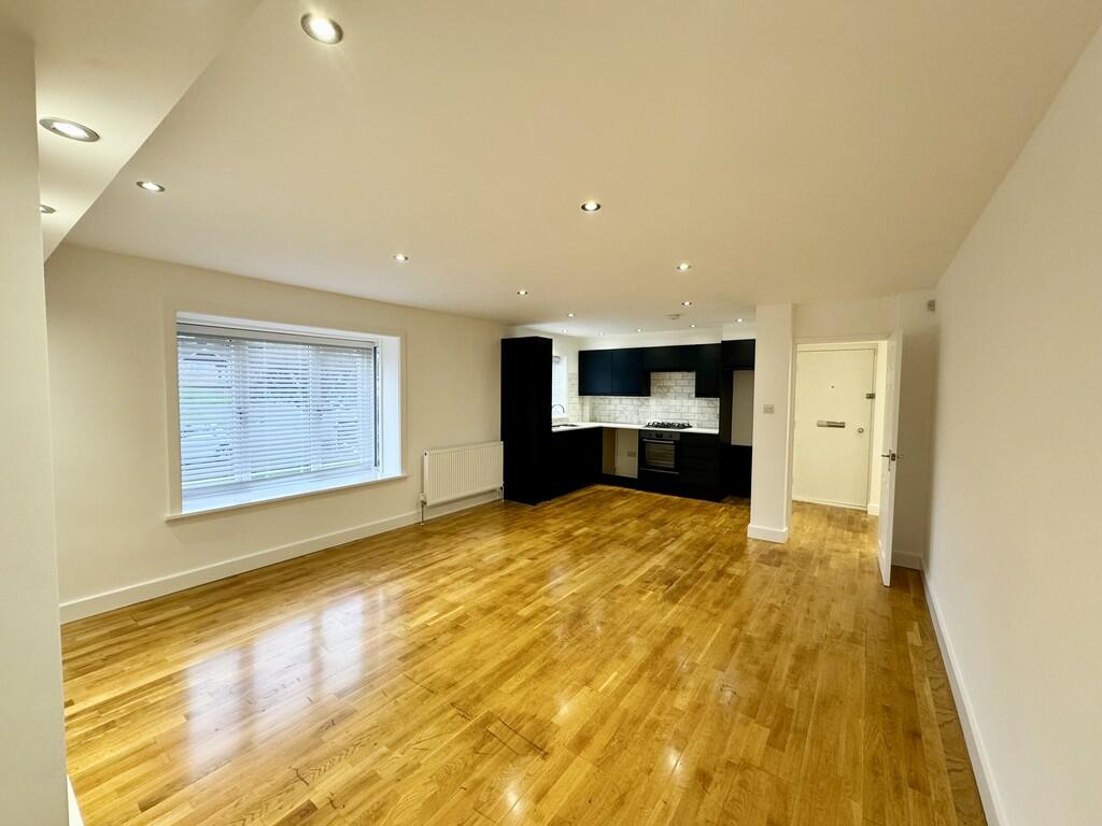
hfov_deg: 102.1
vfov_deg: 85.7
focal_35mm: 14
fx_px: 446
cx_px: 551
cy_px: 413
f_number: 2.2
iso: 200
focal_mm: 2.22
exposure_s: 1/100
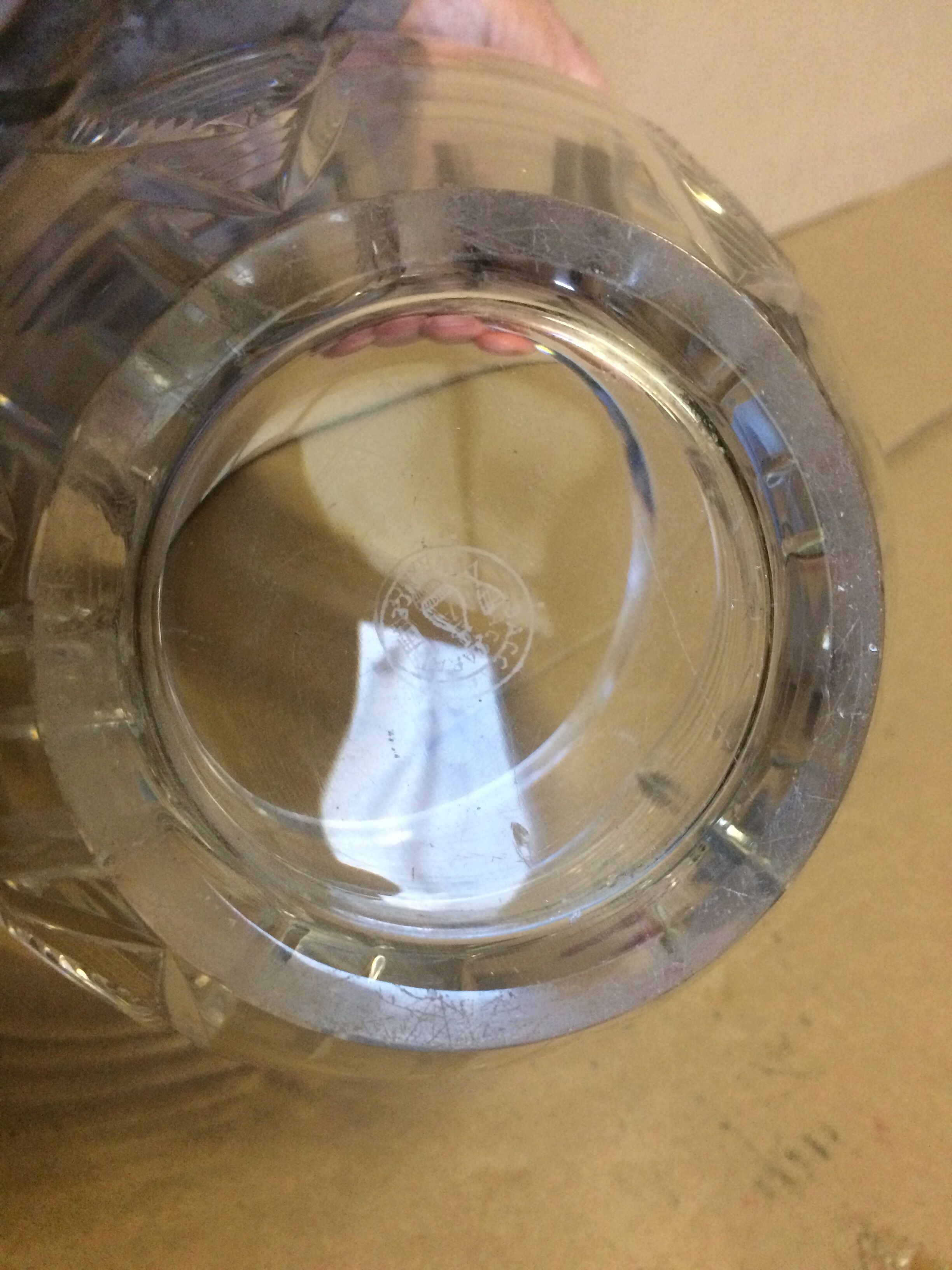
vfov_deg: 61.7
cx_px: 476
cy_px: 635
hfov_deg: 48.2
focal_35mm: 29
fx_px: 1063
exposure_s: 1/25
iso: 320
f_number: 2.2
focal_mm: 4.15
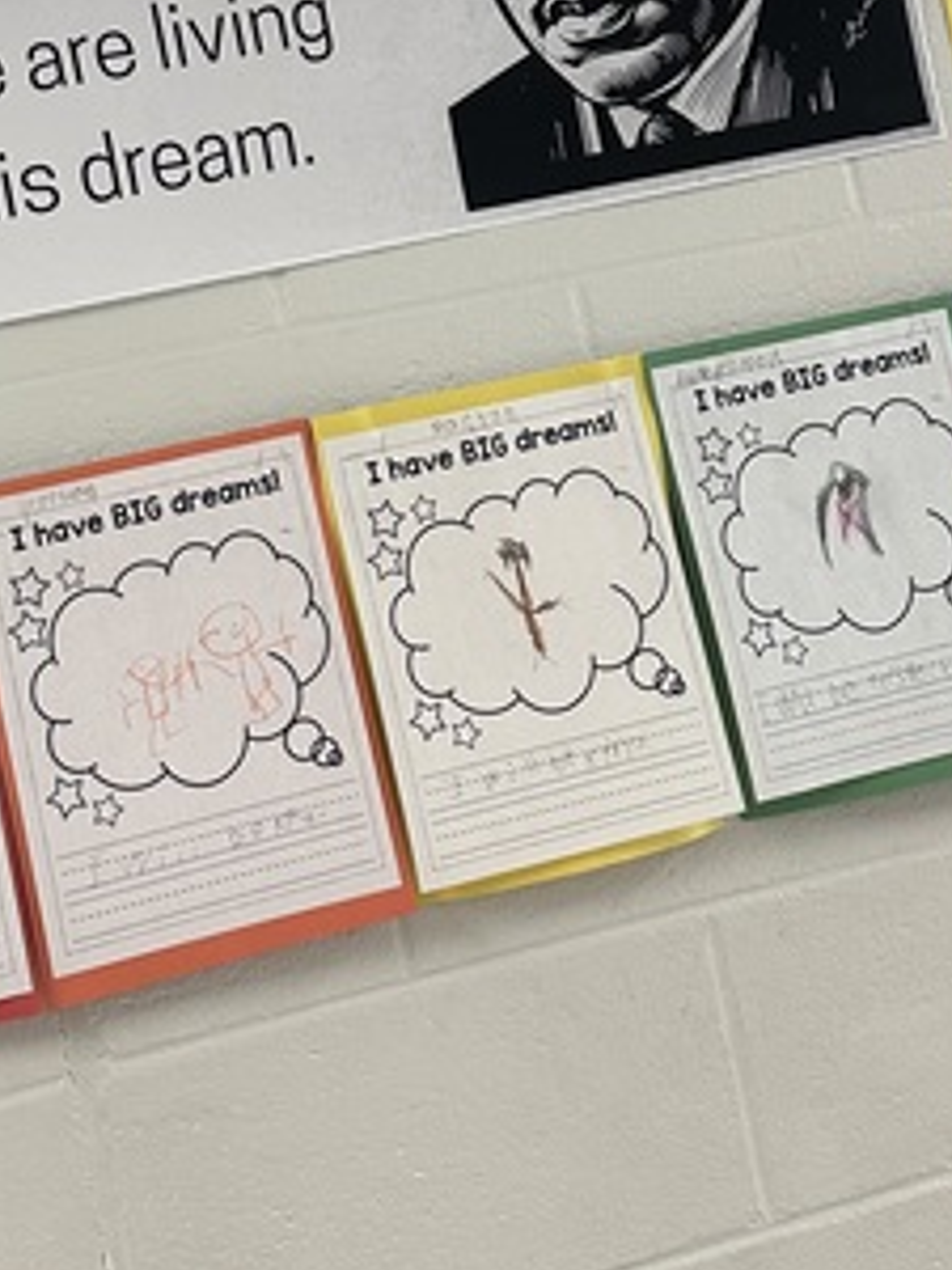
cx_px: 245
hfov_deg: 22.7
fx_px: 2347
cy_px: 246
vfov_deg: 29.5
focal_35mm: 64
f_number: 1.78
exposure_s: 1/60
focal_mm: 6.86
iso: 160
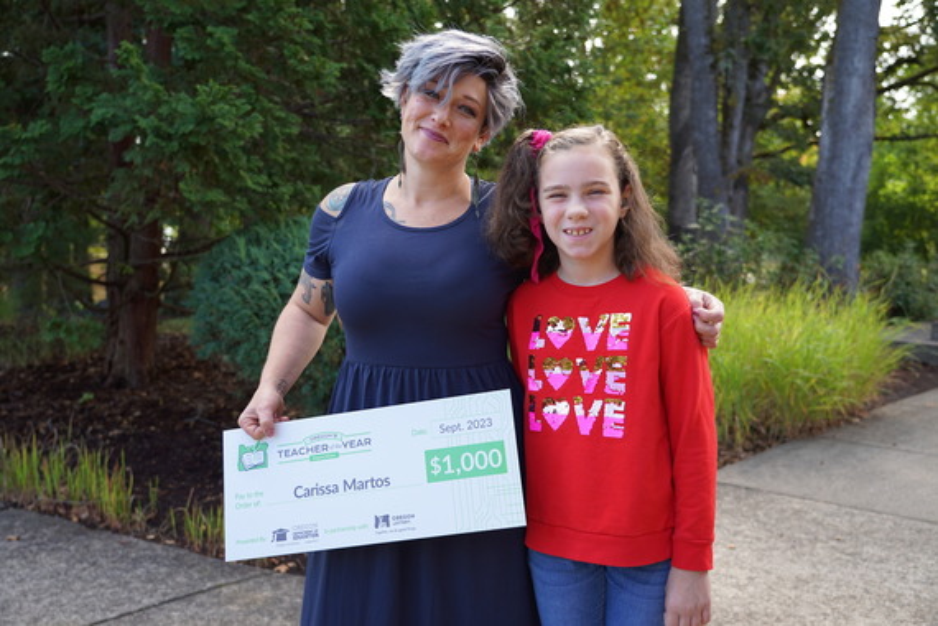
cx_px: 469
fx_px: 886
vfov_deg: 38.9
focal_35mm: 34
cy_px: 313
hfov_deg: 55.8
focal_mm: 34
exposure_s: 1/160
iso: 125
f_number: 4
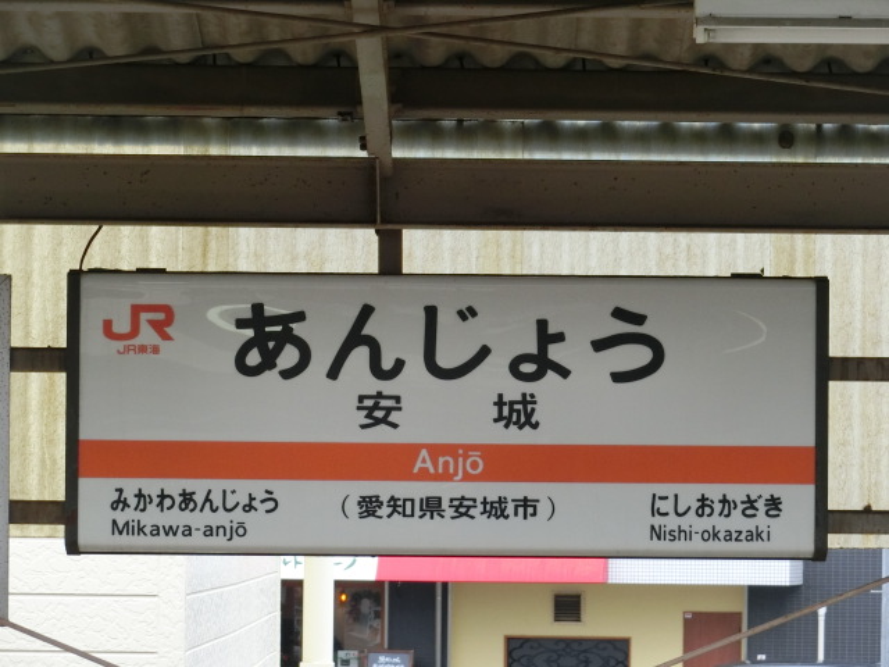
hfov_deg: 10.4
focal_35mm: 191
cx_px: 444
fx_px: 4905
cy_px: 334
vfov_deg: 7.8
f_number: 5.9
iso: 400
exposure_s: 1/200
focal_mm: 34
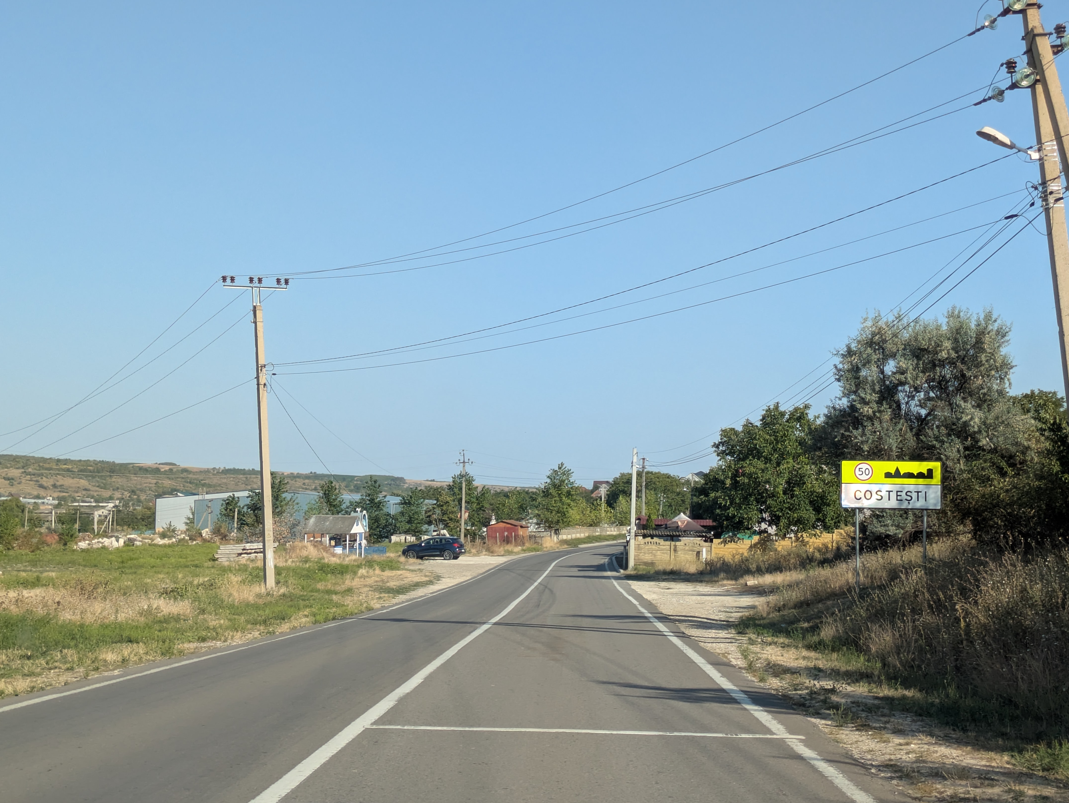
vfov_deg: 26.6
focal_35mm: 55
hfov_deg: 34.9
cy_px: 423
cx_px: 544
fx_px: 1699
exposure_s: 1/1427
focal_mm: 5.43
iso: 61
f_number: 1.89
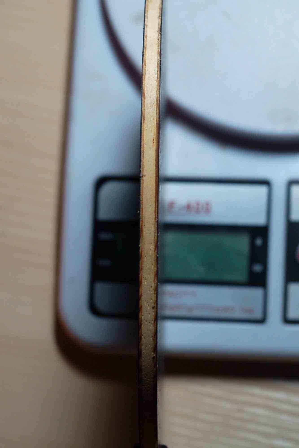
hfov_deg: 18.2
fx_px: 934
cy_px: 224
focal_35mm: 75
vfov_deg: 27.0
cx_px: 150
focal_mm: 50
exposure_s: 1/80
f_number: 4.5
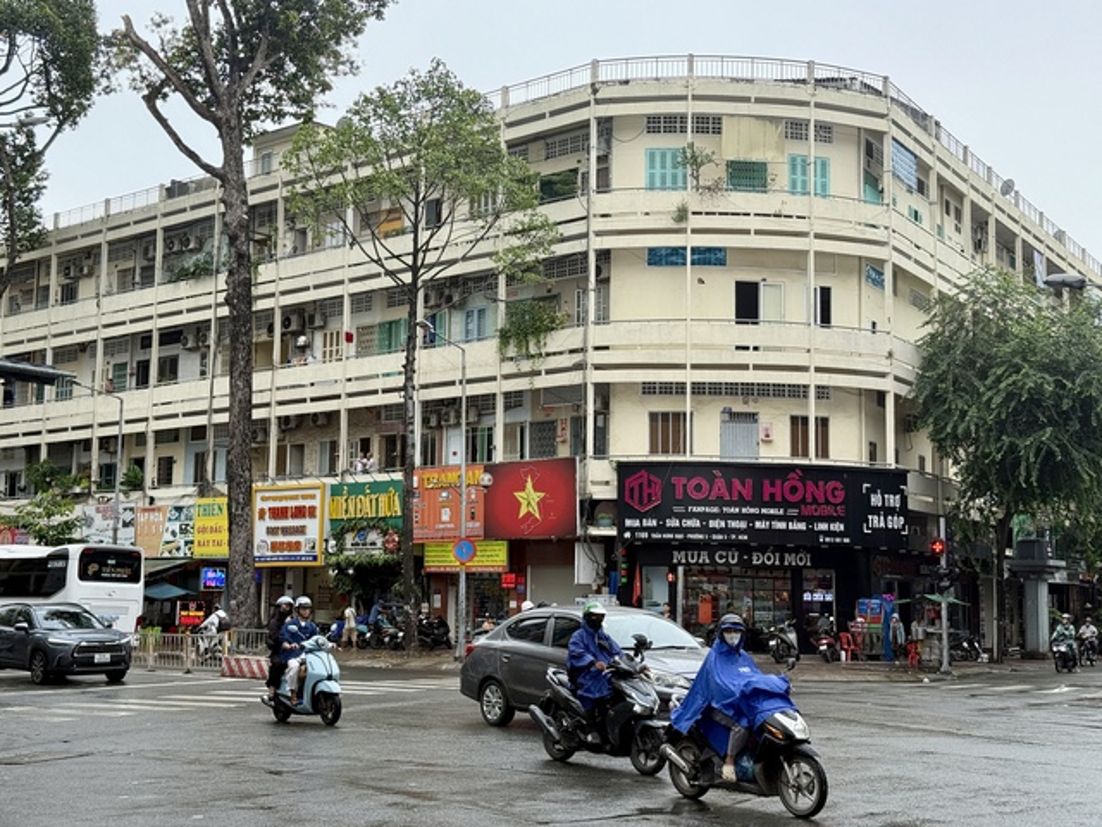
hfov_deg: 39.7
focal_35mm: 48
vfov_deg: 30.3
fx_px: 1528
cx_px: 551
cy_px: 414
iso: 80
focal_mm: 6.76
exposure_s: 1/794
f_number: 1.78
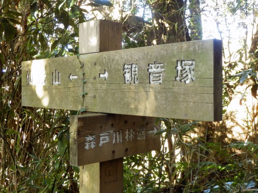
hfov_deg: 37.5
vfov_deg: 28.6
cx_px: 129
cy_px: 96
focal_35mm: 51
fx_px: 380
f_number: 4.4
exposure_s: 1/50
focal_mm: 9.1
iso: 640
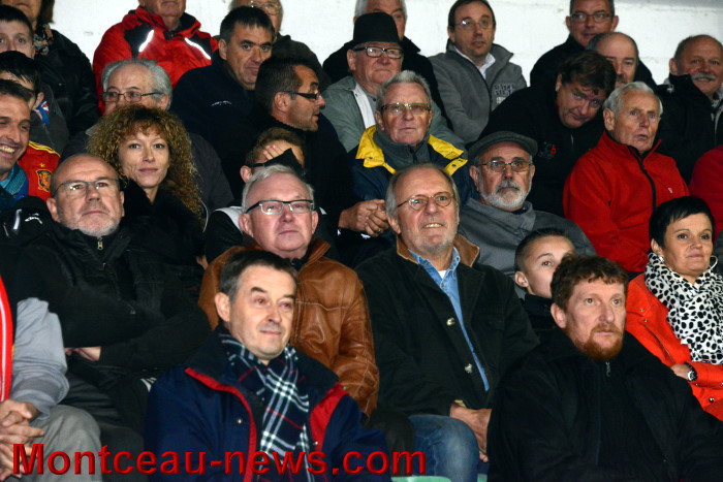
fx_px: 3415
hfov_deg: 12.1
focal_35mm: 170
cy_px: 241
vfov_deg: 8.1
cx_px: 362
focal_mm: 170
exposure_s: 1/200
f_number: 8
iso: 6400
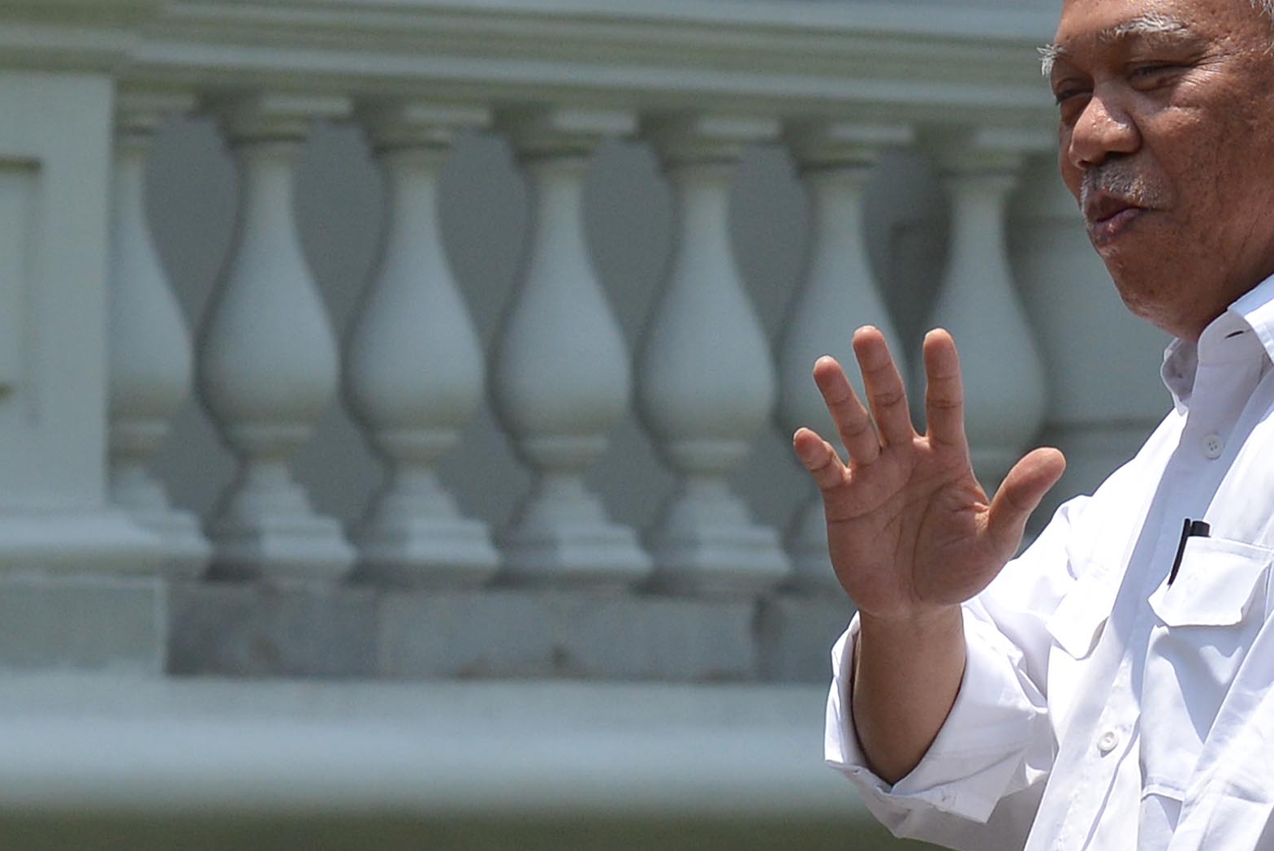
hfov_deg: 4.5
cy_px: 1347
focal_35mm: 460
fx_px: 16287
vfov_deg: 3.0
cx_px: 1112
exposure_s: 1/1600
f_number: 8
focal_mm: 120
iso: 400
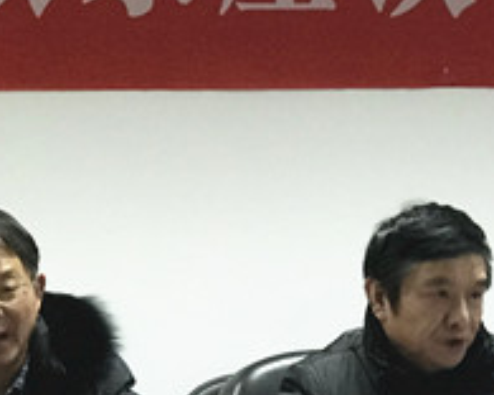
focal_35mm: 143
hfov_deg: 13.4
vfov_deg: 10.8
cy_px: 328
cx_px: 395
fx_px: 2091
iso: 320
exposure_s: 1/50
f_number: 2.8
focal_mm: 6.6
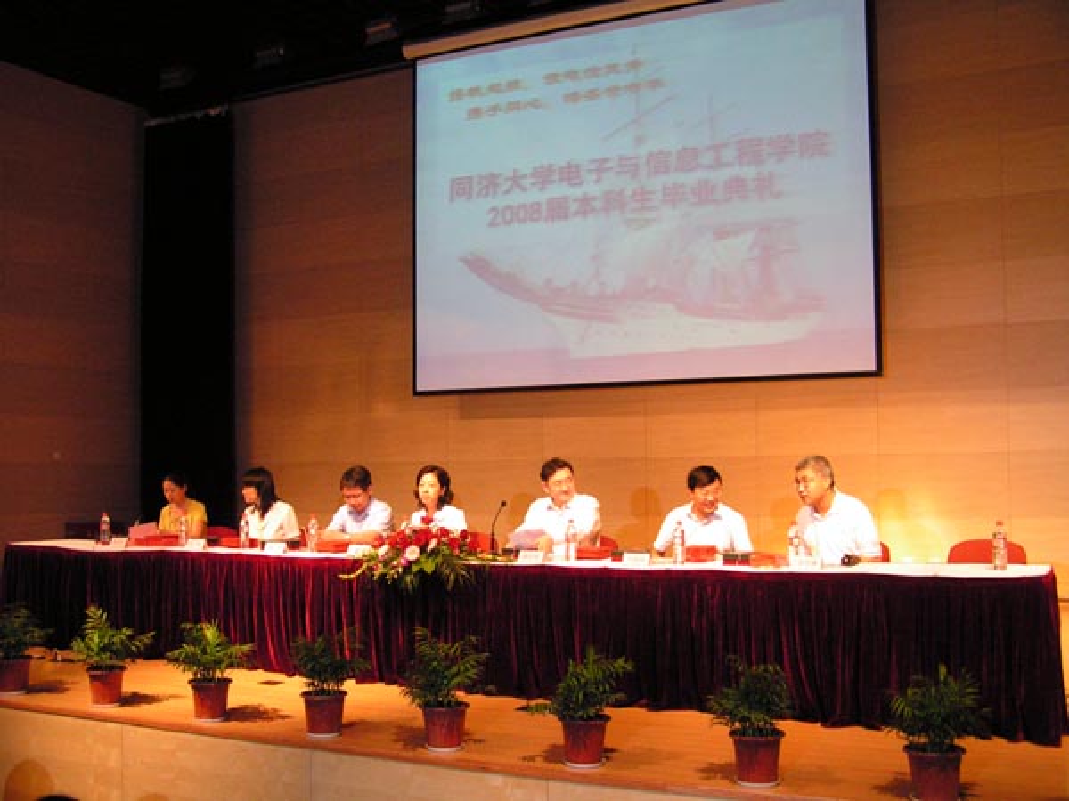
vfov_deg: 37.7
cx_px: 534
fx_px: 1174
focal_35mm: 38
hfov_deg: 49.0
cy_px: 400
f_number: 2.8
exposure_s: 1/20
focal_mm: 6.3
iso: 200
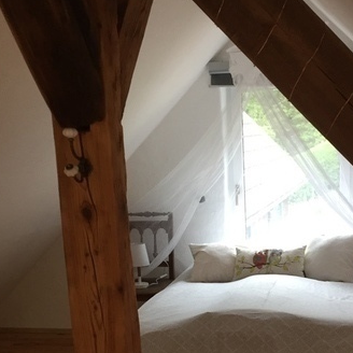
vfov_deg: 27.8
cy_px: 298
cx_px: 242
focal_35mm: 60
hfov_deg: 28.4
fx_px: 692
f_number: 2.2
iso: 125
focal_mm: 4.15
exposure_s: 1/33
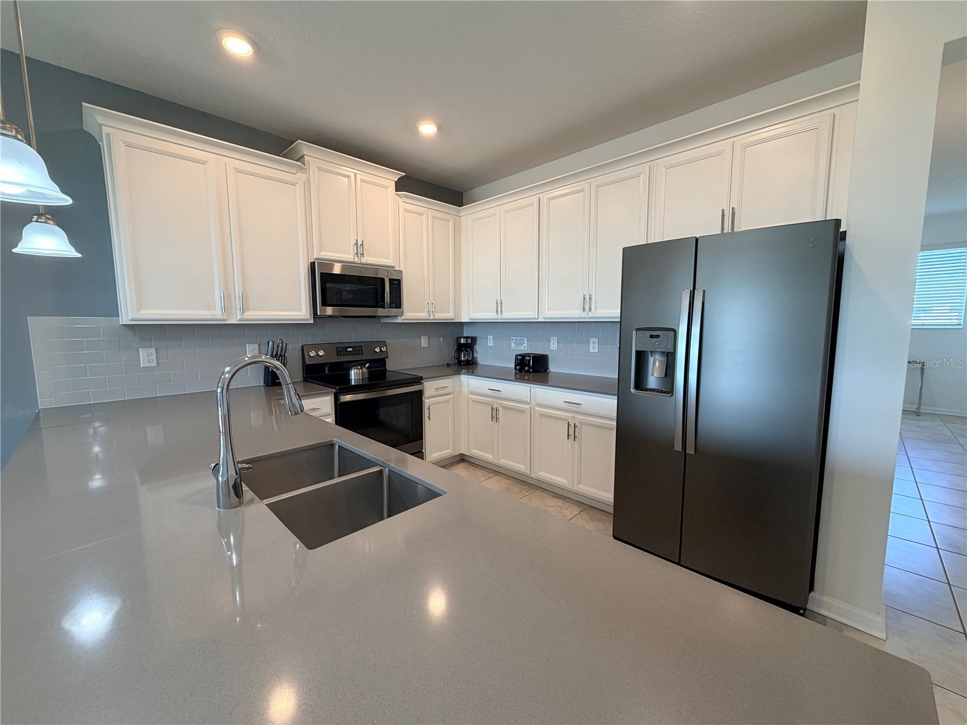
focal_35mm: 14
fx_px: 391
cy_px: 362
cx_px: 484
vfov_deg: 85.7
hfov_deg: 102.1
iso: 200
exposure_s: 1/120
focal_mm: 2.22
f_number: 2.2
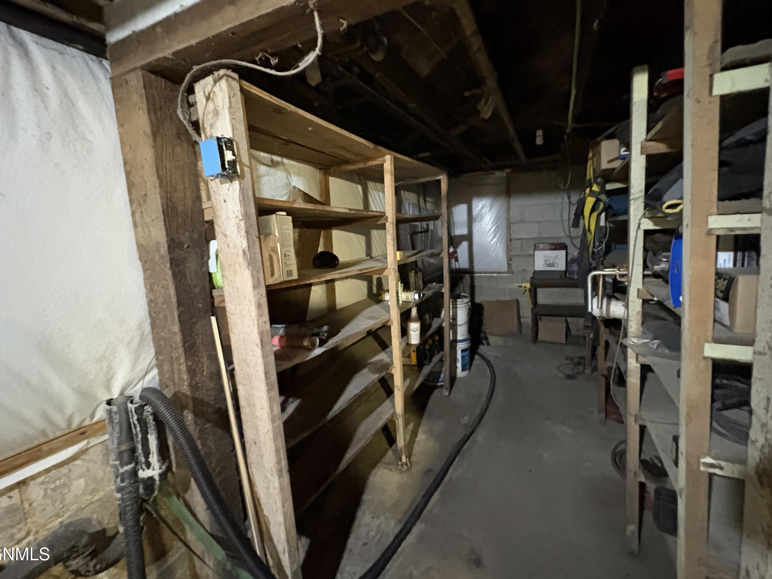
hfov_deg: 98.1
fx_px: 335
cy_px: 272
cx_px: 401
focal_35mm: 15
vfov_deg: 81.7
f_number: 2.2
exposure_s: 1/30
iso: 2000
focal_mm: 2.22
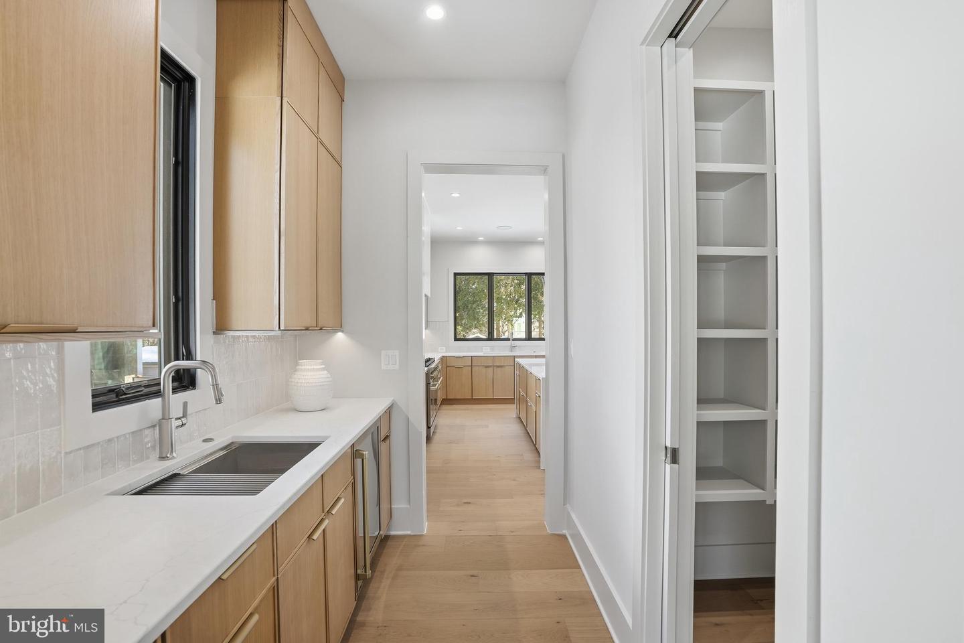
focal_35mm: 16
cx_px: 482
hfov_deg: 96.7
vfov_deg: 73.7
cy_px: 322
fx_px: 428
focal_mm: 16
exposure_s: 1/200
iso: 400
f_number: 8
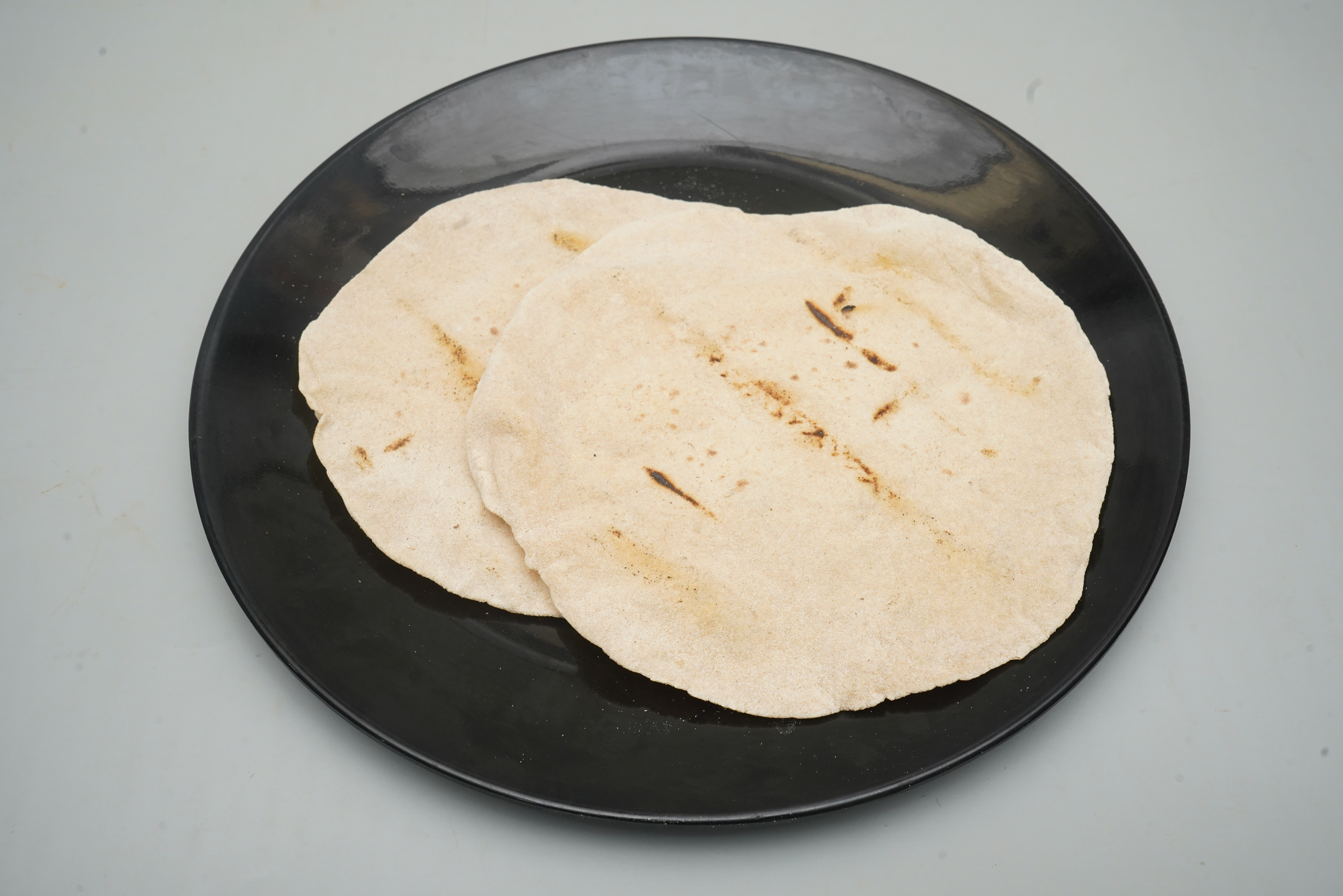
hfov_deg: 51.9
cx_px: 672
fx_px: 1380
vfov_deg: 35.9
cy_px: 448
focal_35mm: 37
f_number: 13
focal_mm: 37
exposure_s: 1/100
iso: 1600
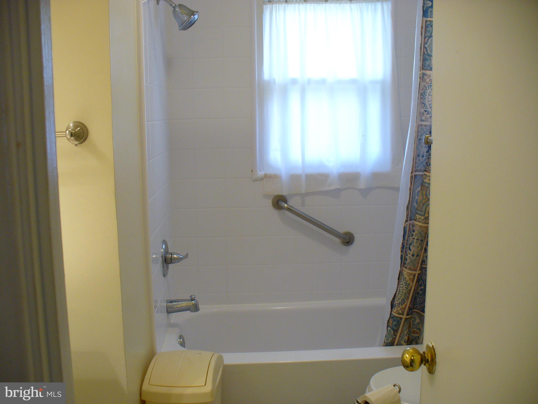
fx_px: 575
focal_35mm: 37
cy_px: 202
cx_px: 269
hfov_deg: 50.1
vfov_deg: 38.7
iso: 100
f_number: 2.8
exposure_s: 1/40
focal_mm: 6.1
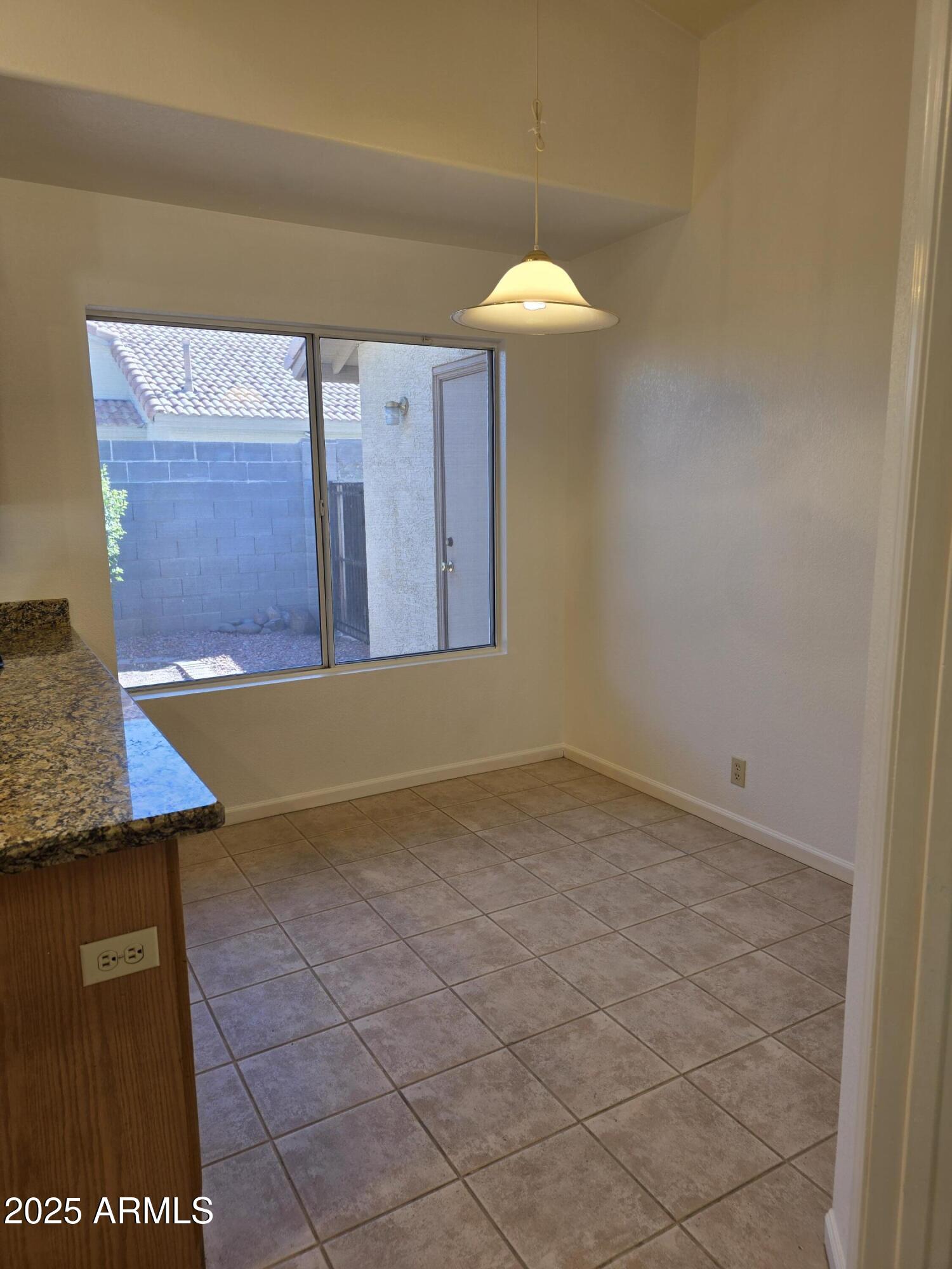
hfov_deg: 58.9
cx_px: 476
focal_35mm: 23
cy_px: 634
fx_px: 843
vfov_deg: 73.9
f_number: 1.7
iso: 32
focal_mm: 6.3
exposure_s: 1/60
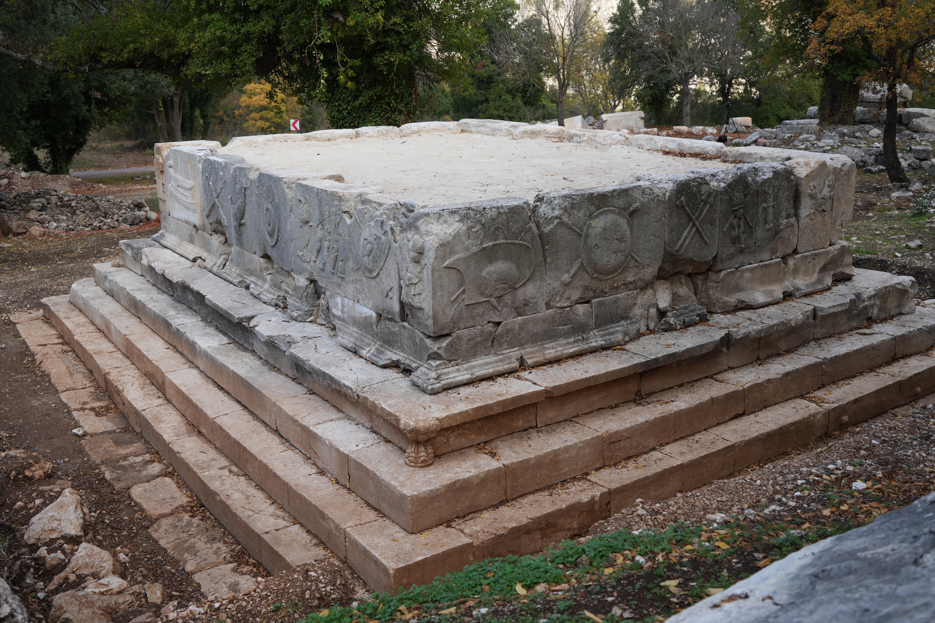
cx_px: 468
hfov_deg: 55.8
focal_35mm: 34
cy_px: 312
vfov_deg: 38.9
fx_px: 883
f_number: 4.5
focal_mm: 34
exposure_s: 1/200
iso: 100
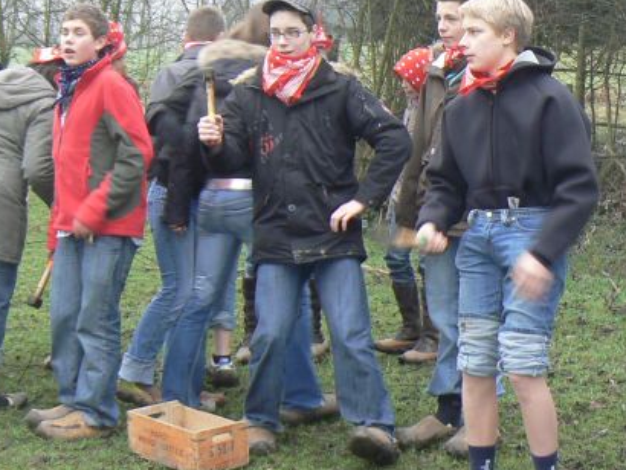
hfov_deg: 25.0
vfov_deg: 18.9
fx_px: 1411
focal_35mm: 78
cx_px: 273
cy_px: 157
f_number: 2.8
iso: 100
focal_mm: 6.2
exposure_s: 1/30
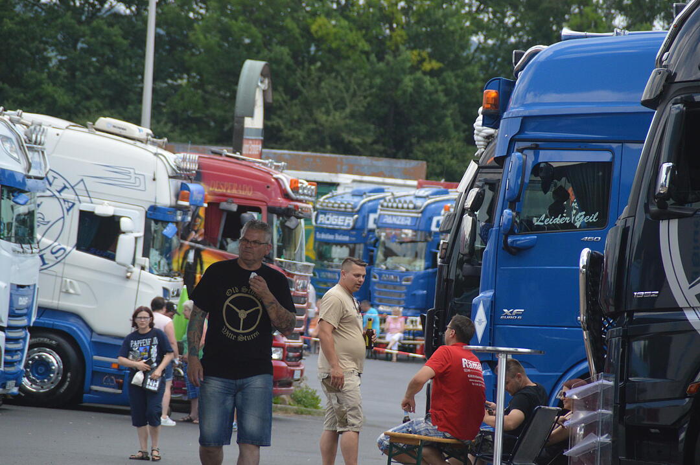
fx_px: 5828
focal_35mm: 300
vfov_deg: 4.6
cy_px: 232
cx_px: 350
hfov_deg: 6.9
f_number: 6.3
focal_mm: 200
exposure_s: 1/1250
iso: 800
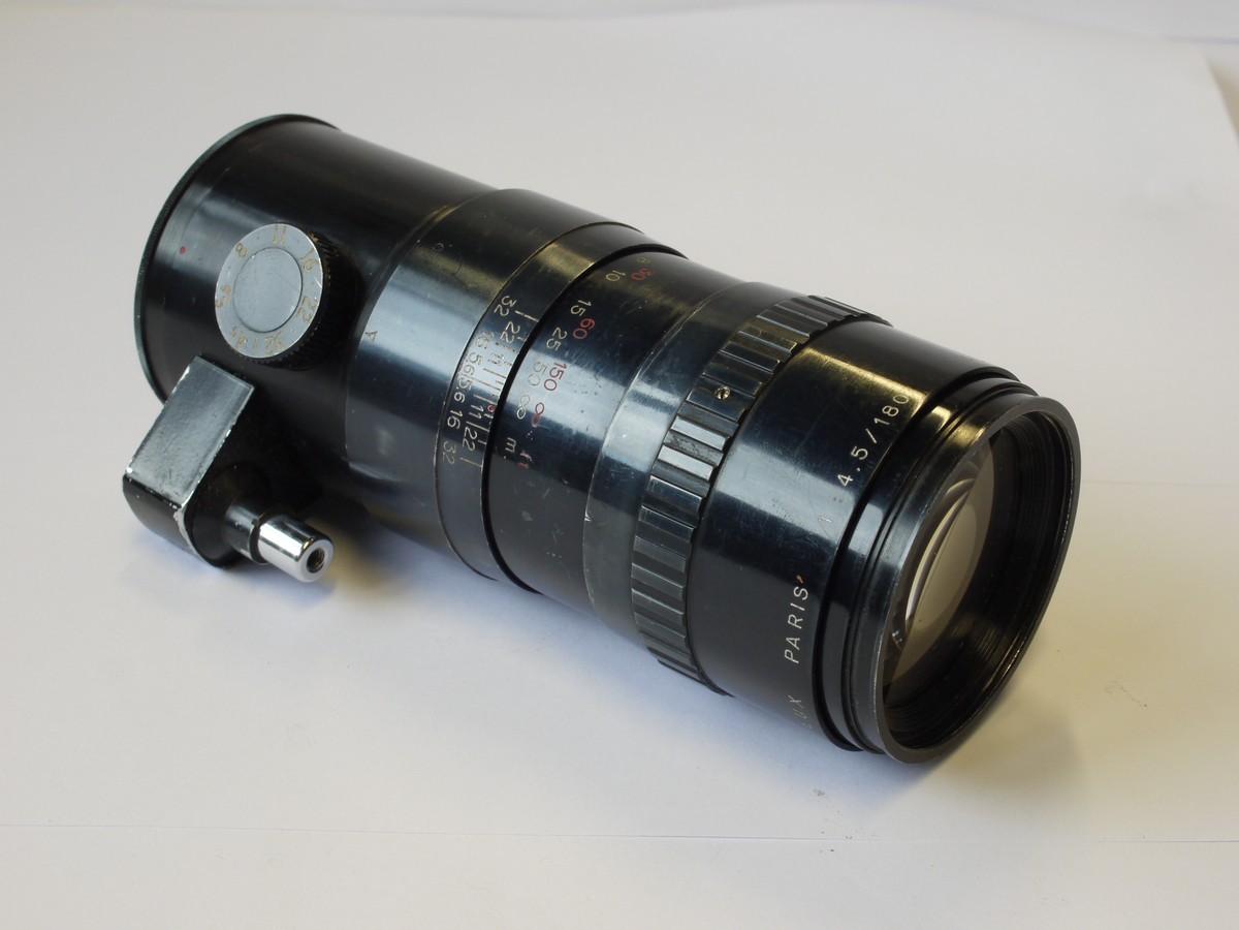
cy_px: 465
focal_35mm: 60
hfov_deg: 32.2
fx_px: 2148
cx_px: 620
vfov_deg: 24.4
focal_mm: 30
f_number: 11
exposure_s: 1/20
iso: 400
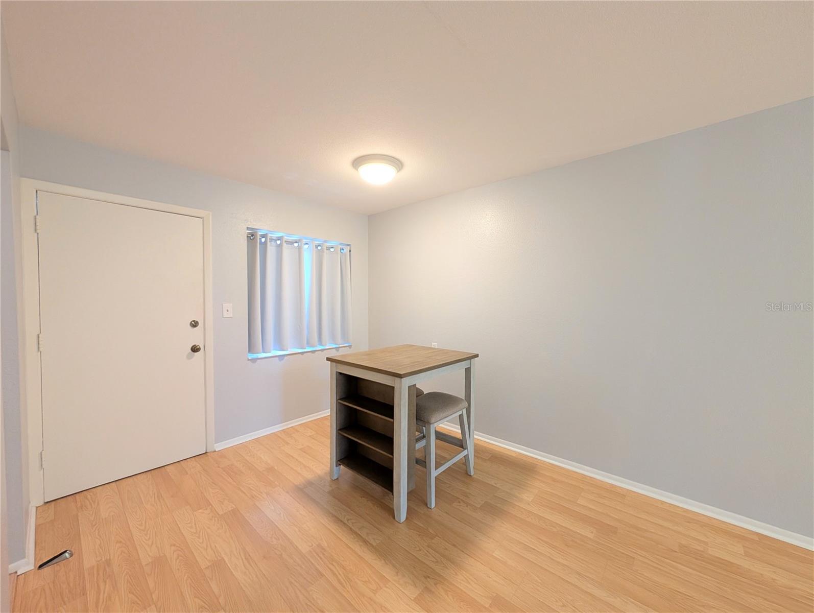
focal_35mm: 12
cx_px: 407
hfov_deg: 110.5
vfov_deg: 94.6
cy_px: 306
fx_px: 283
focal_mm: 2.02
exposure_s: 1/120
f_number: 1.7
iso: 296
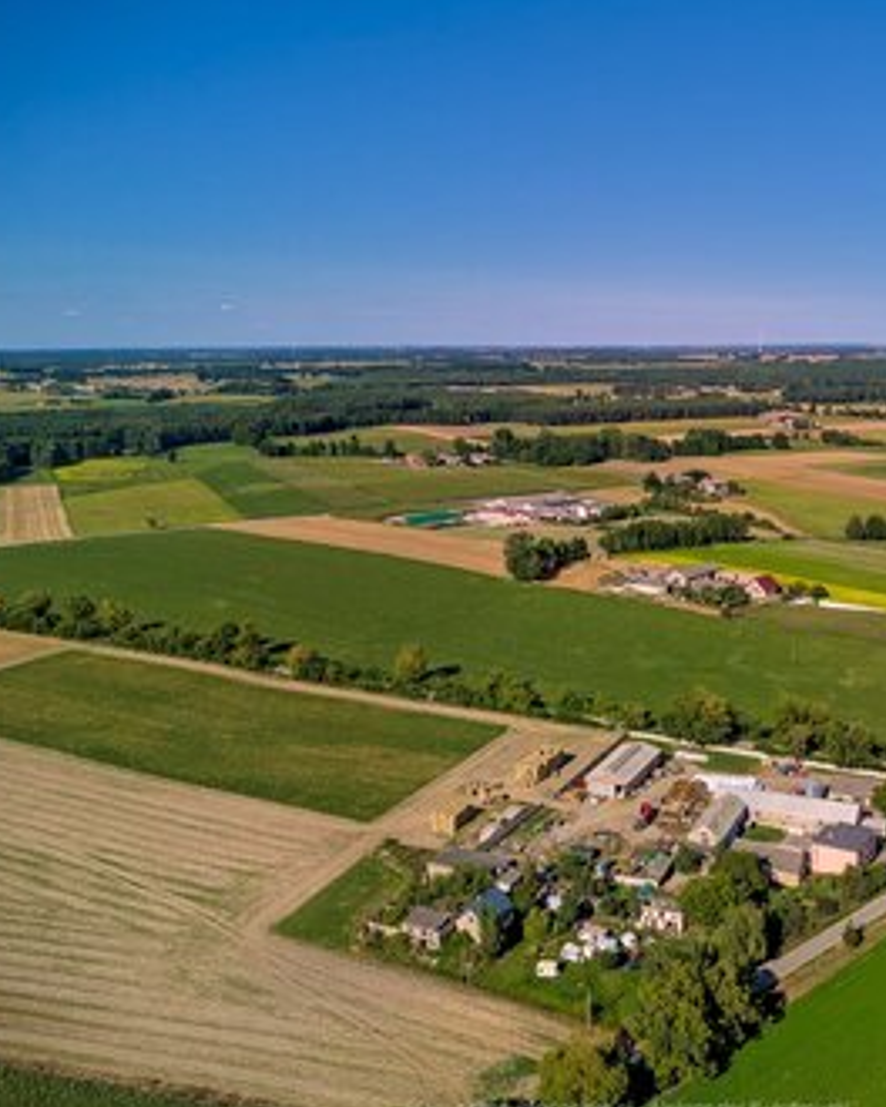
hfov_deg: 44.4
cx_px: 654
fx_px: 1049
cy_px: 560
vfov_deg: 55.7
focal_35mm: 32
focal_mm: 6.72
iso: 100
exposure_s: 1/2500
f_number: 1.7
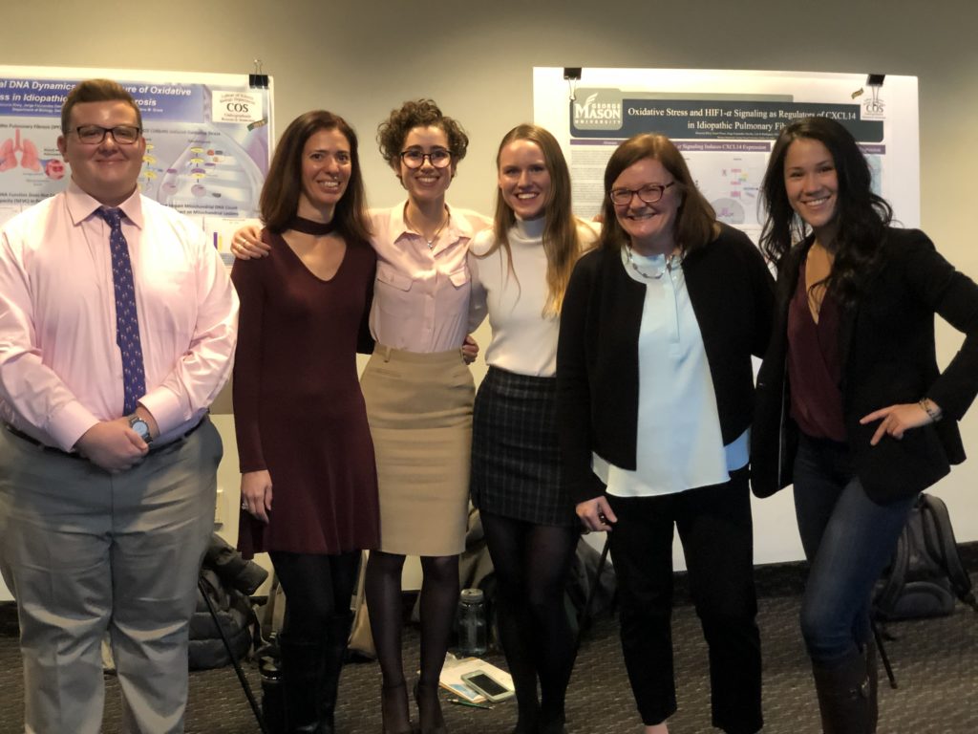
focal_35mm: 52
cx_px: 489
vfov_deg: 28.0
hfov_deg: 36.8
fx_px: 1469
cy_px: 367
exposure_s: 1/24
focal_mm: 6
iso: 160
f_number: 2.4
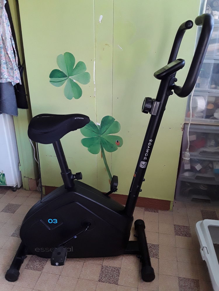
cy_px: 146
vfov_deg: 65.3
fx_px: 228
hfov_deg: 51.4
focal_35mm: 27
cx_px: 110
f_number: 1.9
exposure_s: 1/33
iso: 160
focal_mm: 2.91
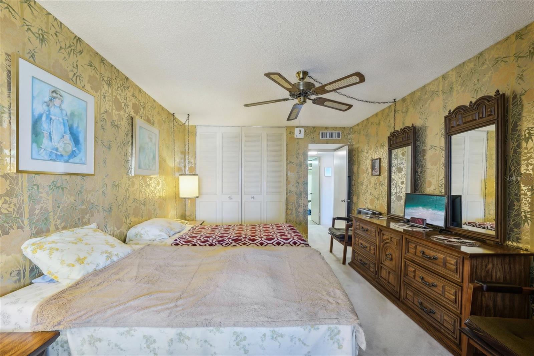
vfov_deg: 85.4
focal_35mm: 13
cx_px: 267
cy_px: 178
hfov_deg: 108.3
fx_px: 193
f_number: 8
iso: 400
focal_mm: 13
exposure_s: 1/3.33
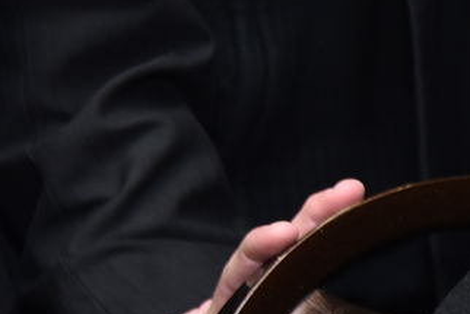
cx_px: 975
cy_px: 138
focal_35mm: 304
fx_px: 3970
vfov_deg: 4.5
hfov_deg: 6.5
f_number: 5
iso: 2000
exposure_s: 1/100
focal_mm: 70
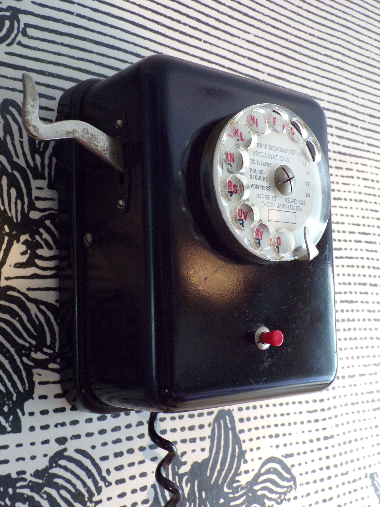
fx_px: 615
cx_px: 190
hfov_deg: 34.3
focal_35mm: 42
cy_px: 254
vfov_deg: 44.8
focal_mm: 7.6
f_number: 3.4
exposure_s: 1/17
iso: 501
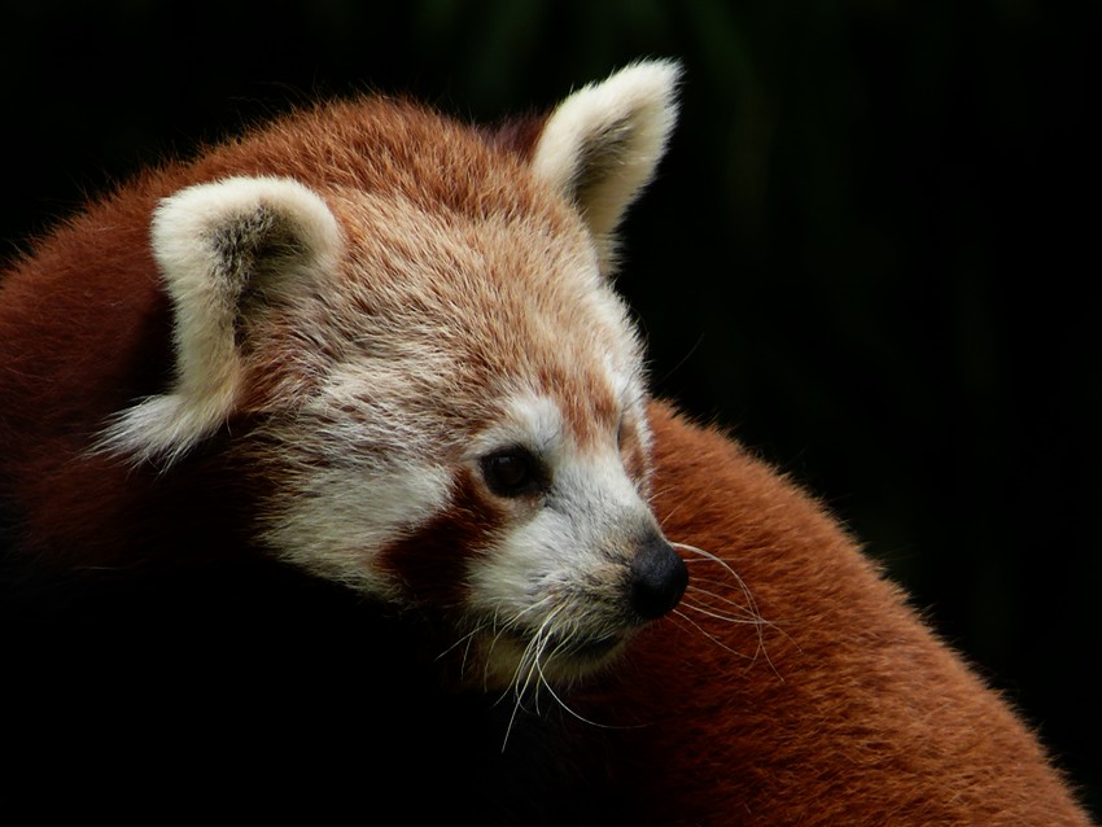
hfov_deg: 2.7
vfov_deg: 2.0
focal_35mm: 748
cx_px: 551
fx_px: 23819
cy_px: 414
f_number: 4
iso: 100
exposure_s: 1/160
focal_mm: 88.8
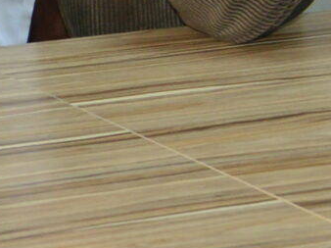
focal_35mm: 277
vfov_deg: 5.3
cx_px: -891
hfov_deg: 6.2
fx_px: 2647
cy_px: -76
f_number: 6.3
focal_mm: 38
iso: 1000
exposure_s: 1/60
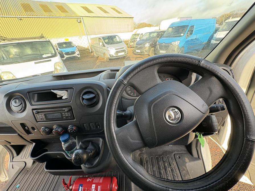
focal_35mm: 14
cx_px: 128
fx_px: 103
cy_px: 96
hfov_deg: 102.1
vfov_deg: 85.7
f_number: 2.2
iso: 160
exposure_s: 1/99
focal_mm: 2.22
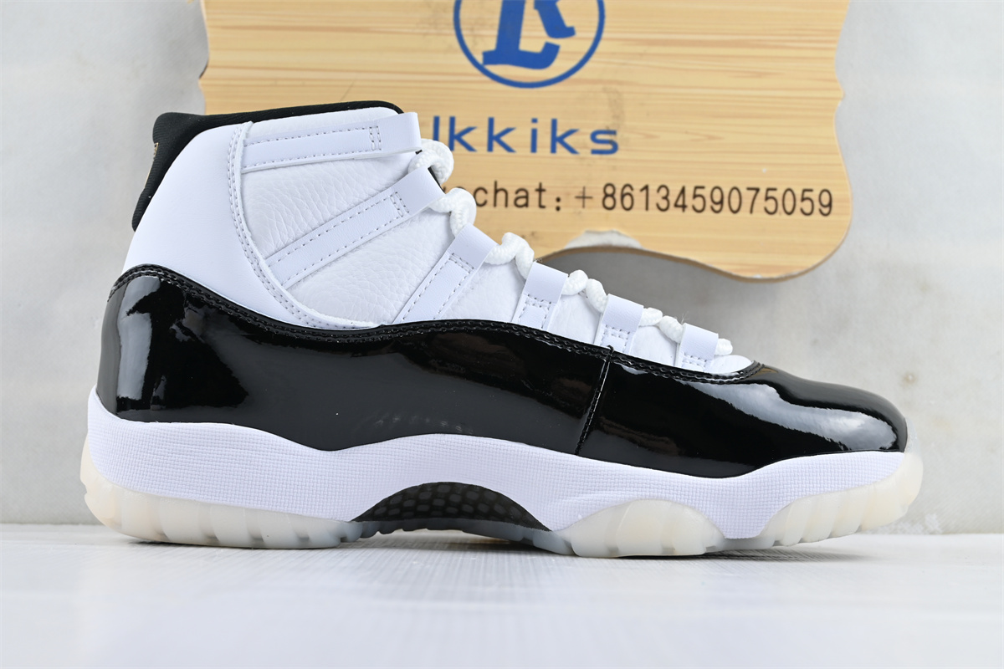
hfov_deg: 40.0
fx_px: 1380
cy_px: 334
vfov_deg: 27.3
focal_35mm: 50
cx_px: 502
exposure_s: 1/30
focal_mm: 33
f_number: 5
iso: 100
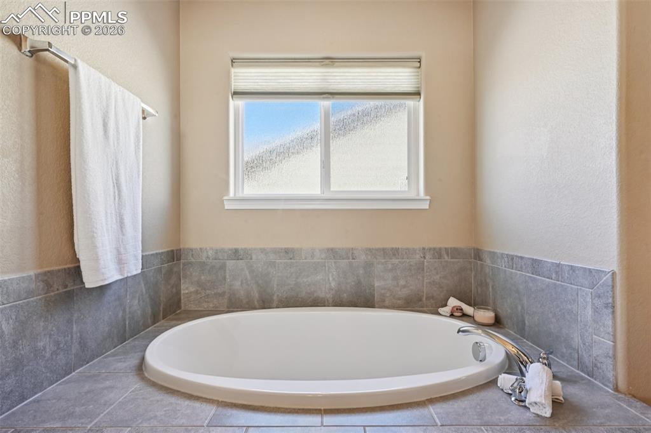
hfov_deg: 91.6
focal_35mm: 18
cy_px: 216
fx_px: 316
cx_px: 326
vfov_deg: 68.8
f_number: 11
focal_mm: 17.5
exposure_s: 1/15
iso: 400
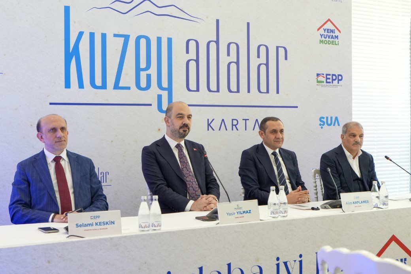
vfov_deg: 26.0
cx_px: 206
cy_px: 137
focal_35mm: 52
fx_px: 594
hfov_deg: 38.2
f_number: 4
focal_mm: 35
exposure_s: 1/125
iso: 800
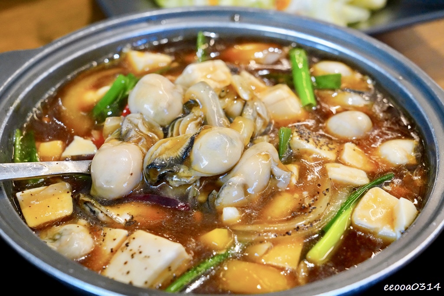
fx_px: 703
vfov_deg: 23.8
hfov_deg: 35.0
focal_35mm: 57
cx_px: 222
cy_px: 148
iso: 6400
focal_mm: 57
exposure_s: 1/320
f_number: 8
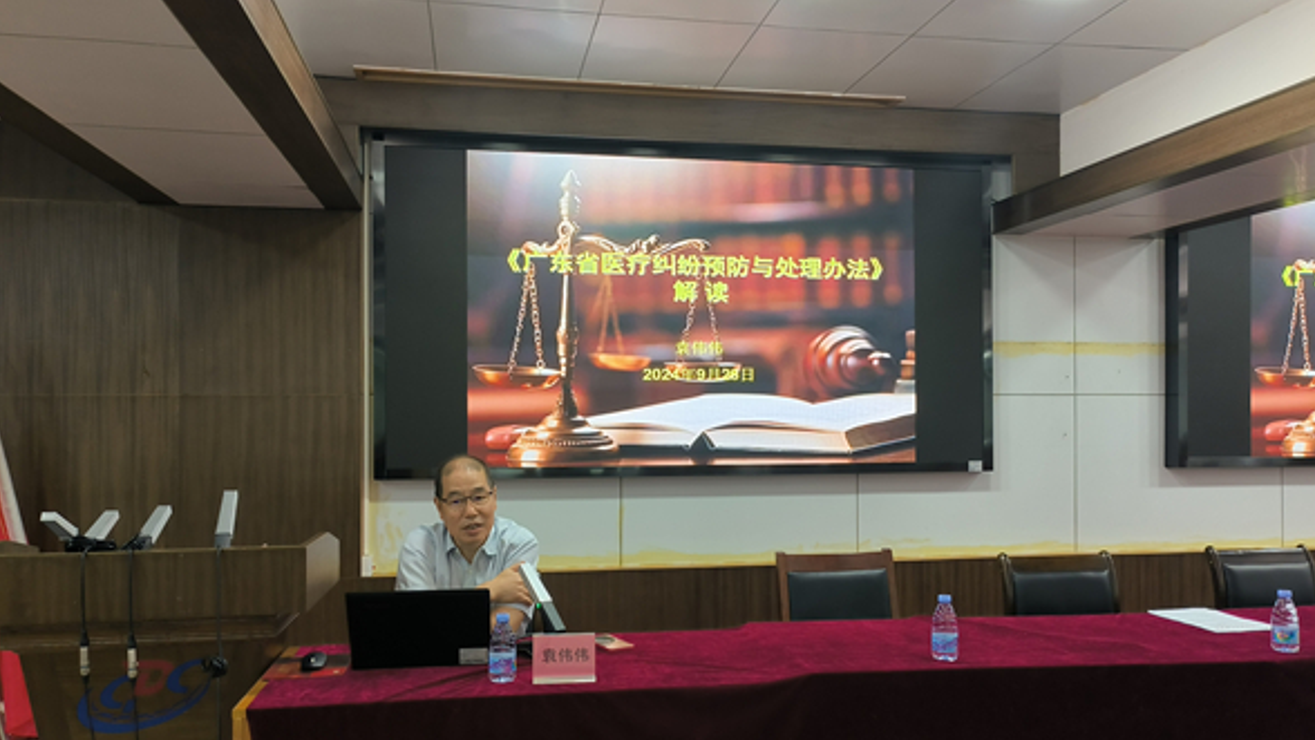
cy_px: 402
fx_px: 1046
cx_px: 662
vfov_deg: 38.9
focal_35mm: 30
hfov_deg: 64.3
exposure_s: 1/50
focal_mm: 5.52
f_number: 1.9
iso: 556
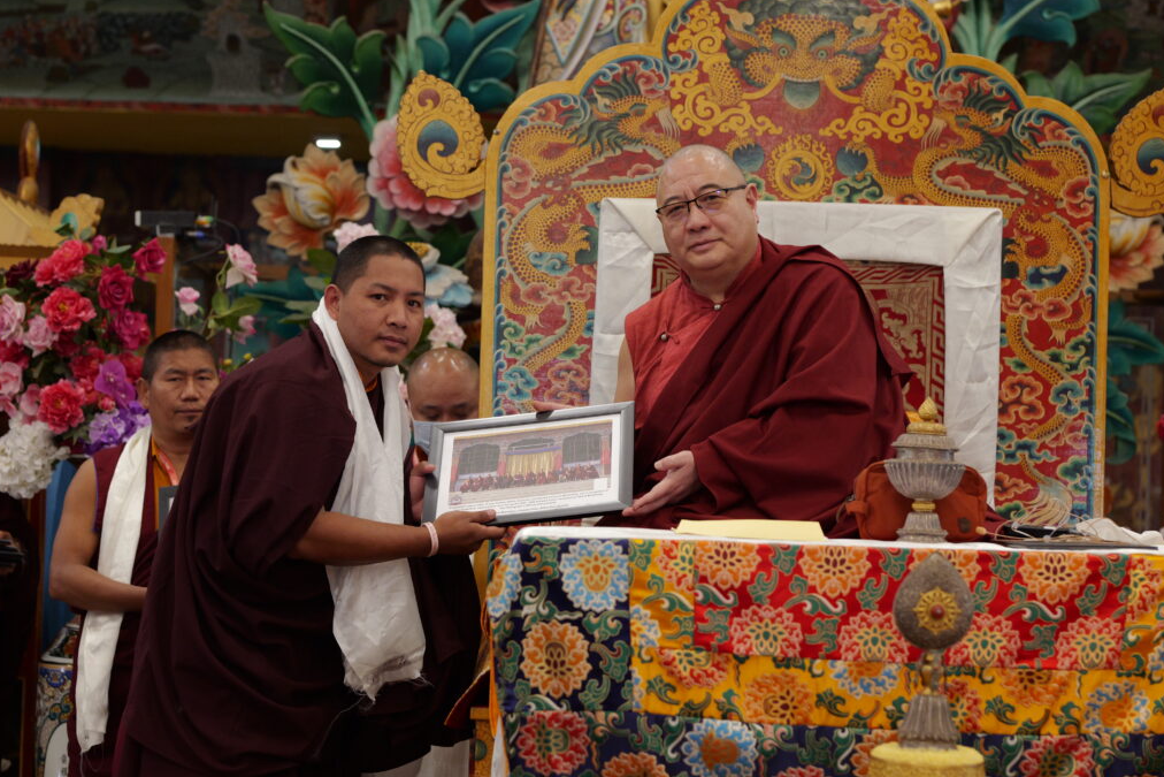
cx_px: 580
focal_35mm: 86
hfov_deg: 23.6
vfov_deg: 15.9
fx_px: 2781
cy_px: 387
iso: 3200
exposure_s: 1/125
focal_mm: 85
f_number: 4
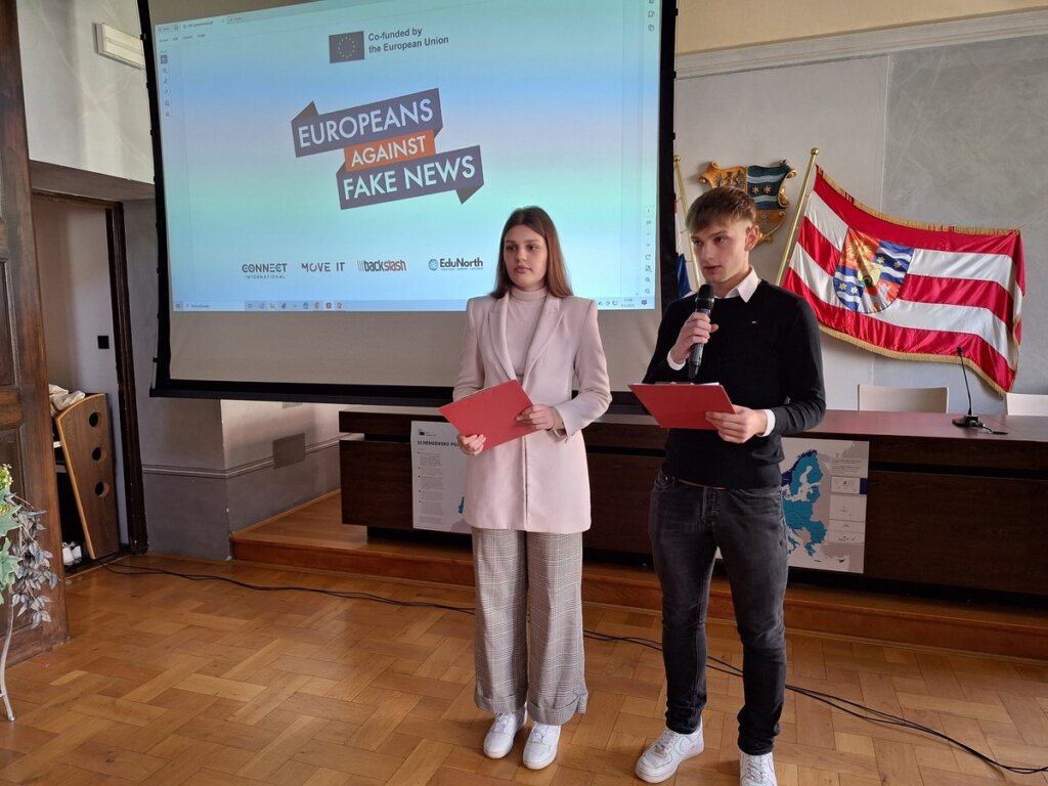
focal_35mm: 23
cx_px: 524
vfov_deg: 58.9
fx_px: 696
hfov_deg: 73.9
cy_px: 393
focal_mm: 5.54
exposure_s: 1/50
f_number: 1.8
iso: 100
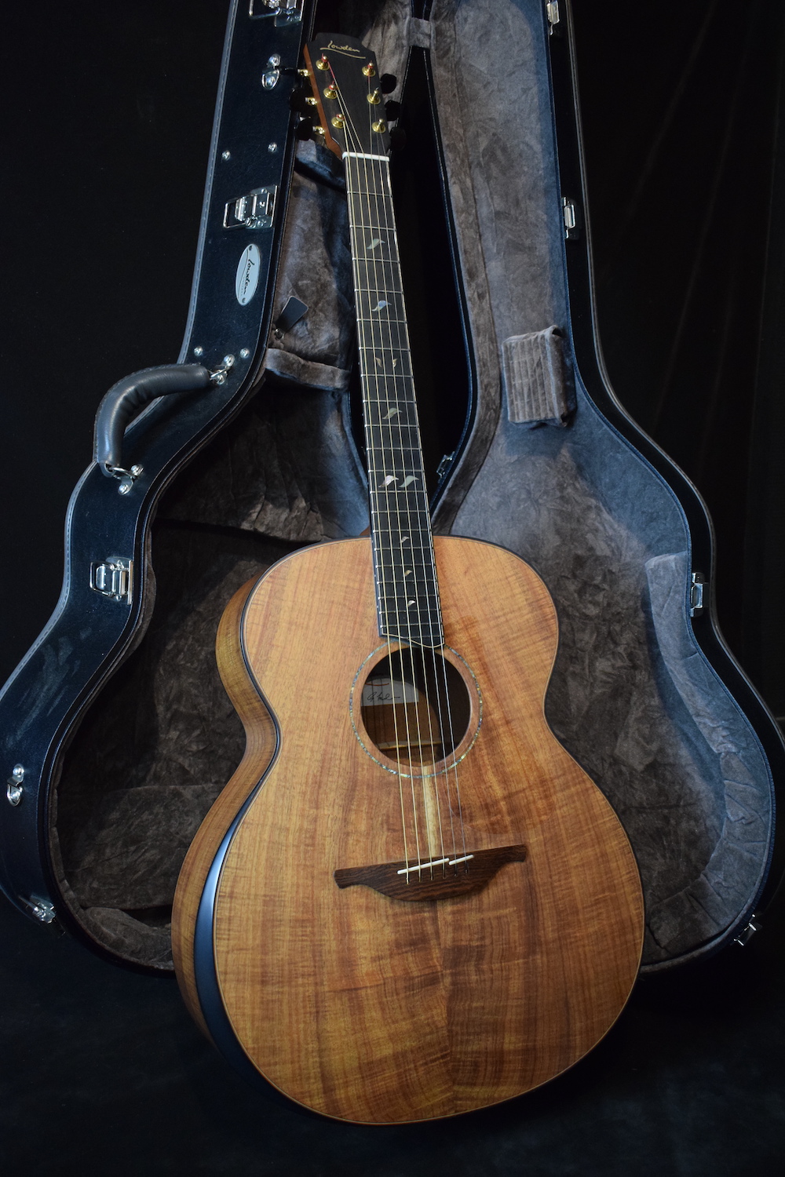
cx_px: 392
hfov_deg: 38.4
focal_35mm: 34
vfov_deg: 55.1
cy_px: 588
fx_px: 1128
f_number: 3.8
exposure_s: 1/60
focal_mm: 23
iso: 2500
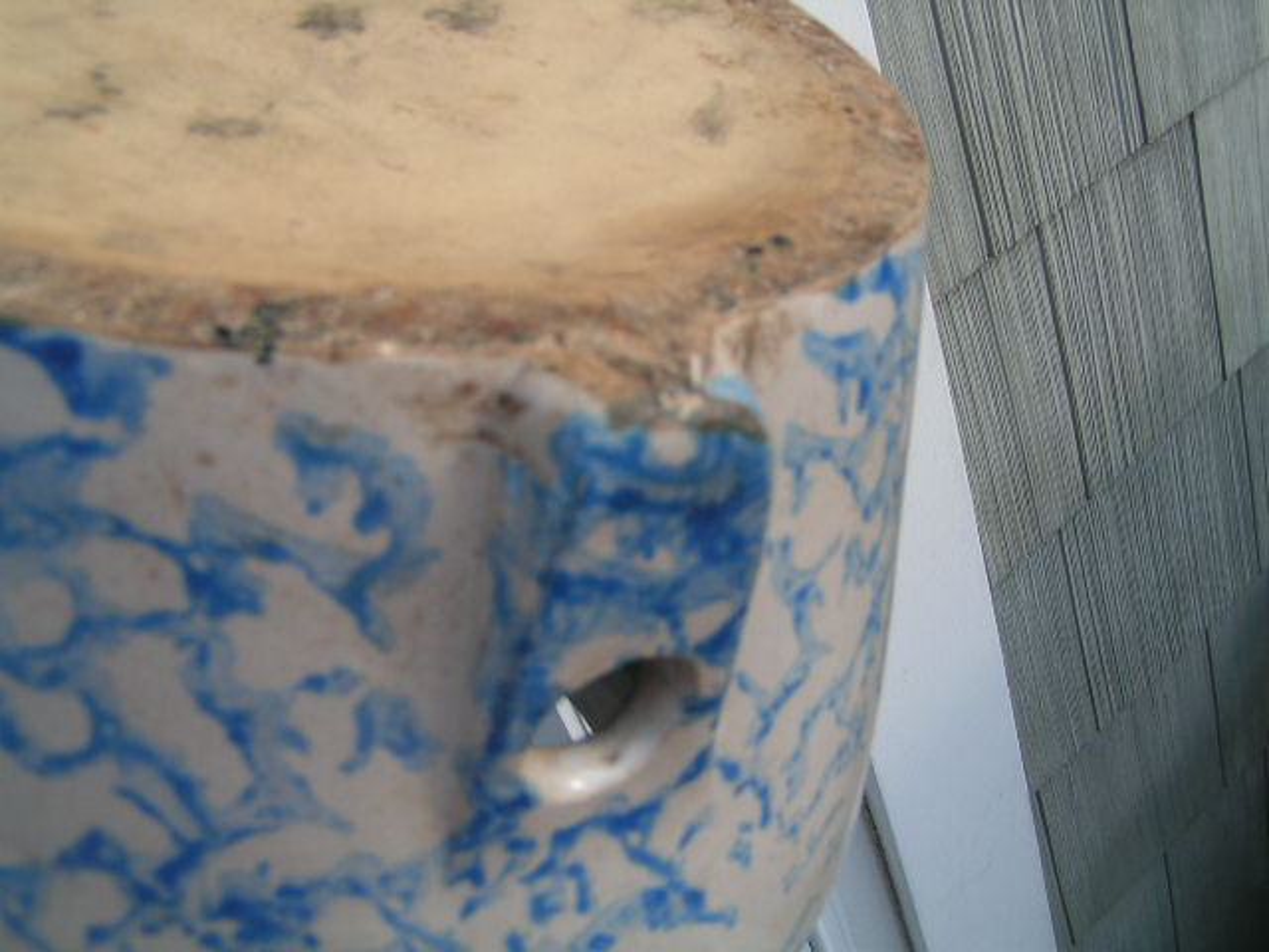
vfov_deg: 37.7
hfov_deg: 49.0
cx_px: 634
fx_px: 1393
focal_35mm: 38
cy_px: 476
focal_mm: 5.8
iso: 50
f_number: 4.5
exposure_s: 1/80
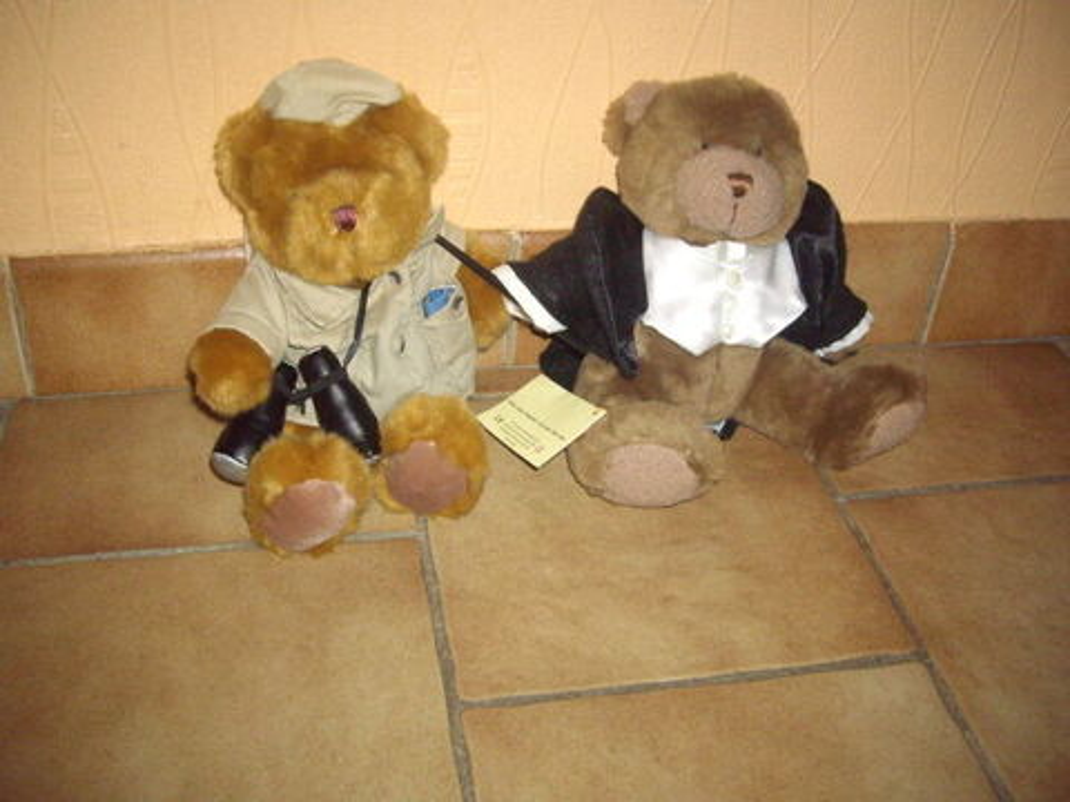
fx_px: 1175
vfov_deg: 37.7
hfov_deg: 49.0
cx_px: 535
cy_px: 401
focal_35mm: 38
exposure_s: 1/40
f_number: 2.7
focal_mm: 6.2
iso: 400
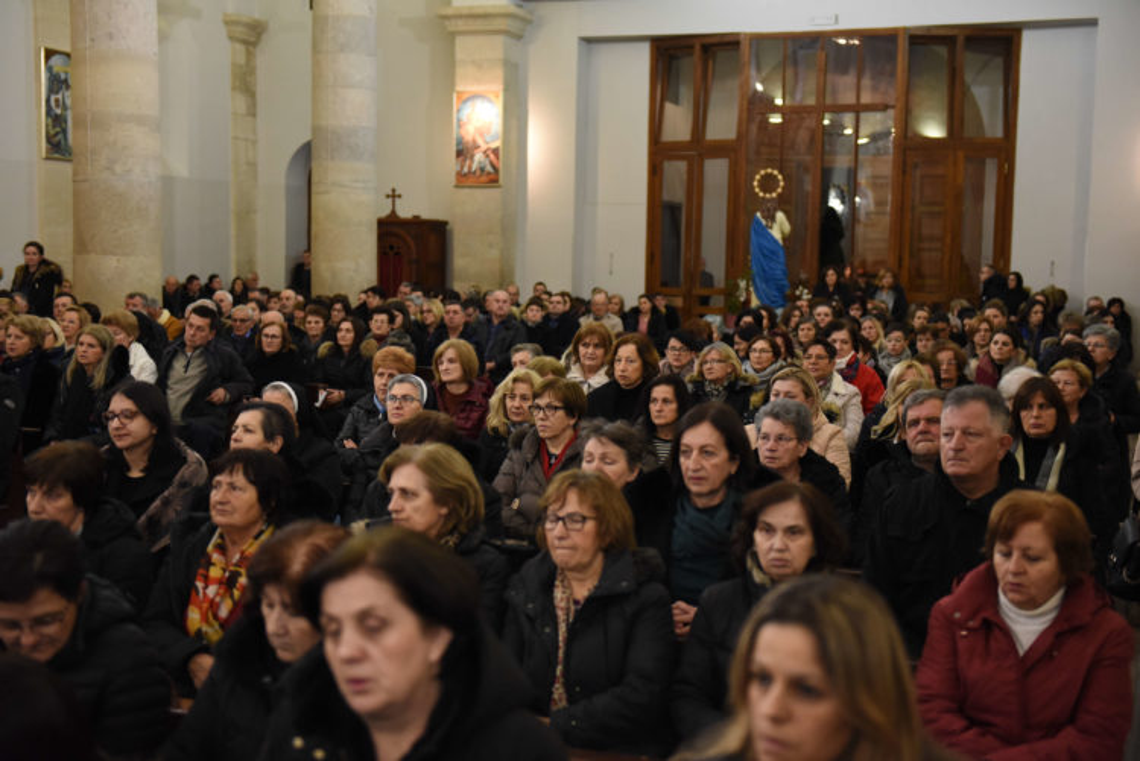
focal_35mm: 52
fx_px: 1648
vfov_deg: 26.0
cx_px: 570
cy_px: 380
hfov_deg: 38.2
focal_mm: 52
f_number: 2.8
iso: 3200
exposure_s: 1/100
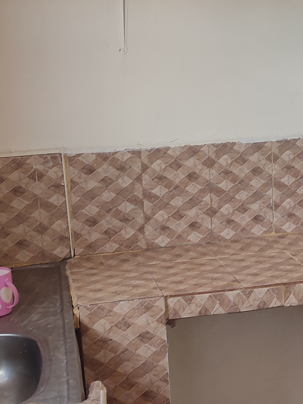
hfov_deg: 20.3
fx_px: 829
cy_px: 232
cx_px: 277
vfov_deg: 27.4
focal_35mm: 71
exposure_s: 1/33
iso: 149
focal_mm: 6.04
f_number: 1.9
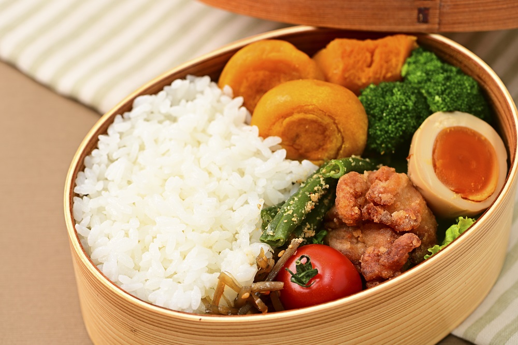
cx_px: 259
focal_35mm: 105
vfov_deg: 13.0
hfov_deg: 19.5
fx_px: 1510
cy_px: 172
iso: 160
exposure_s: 1/125
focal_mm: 105
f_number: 8
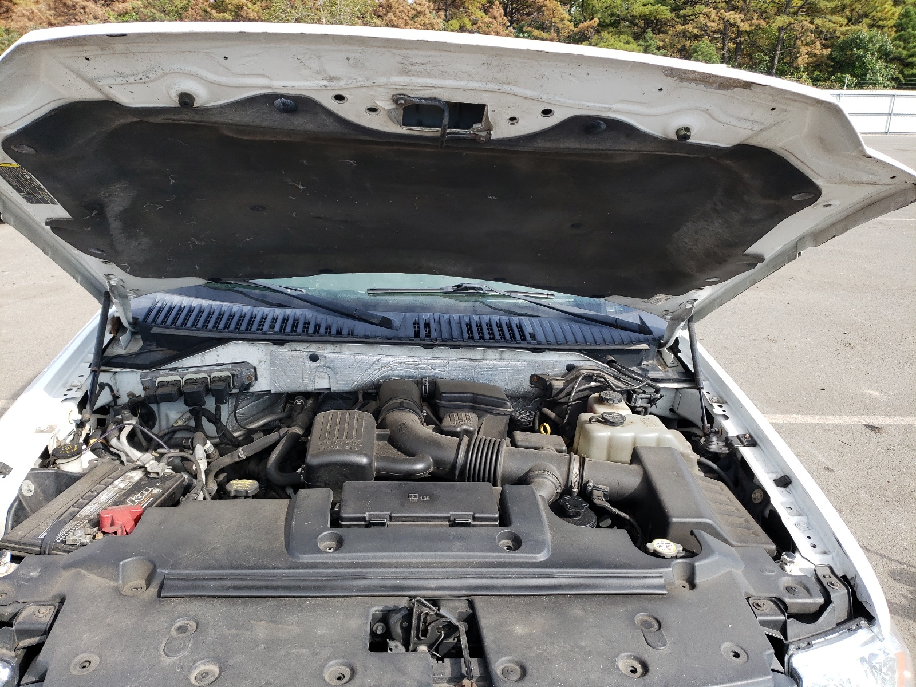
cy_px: 344
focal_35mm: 26
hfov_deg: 67.3
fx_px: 688
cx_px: 458
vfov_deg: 53.1
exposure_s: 1/1111
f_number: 1.5
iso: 50
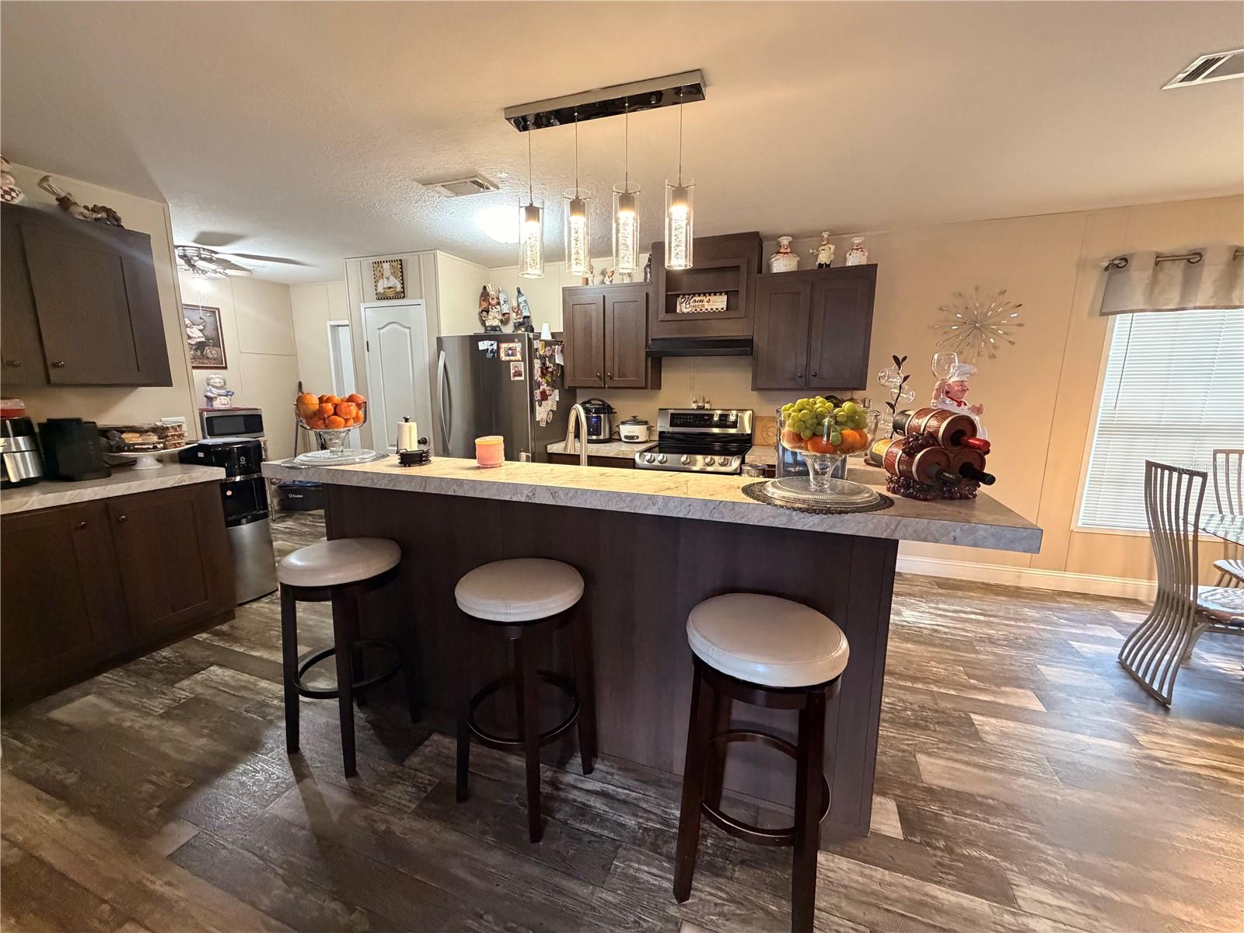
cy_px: 466
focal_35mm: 14
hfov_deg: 102.1
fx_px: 503
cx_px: 622
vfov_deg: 85.7
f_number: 2.2
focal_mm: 2.22
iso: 800
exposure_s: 1/60
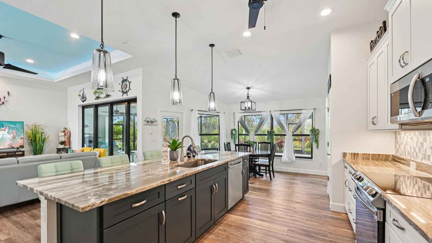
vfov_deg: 70.4
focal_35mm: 15
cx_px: 220
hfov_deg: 103.0
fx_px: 172
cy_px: 134
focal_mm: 14
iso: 400
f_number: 8
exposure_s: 1/30
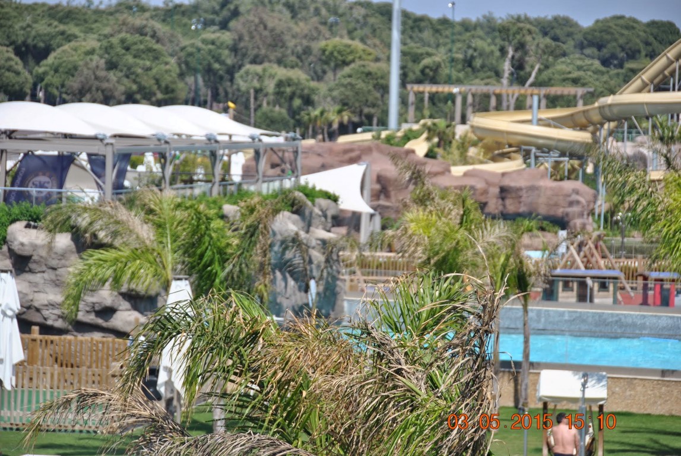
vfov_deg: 7.7
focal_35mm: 180
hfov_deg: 11.4
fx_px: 3409
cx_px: 340
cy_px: 228
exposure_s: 1/500
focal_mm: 120
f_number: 5.6
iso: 100
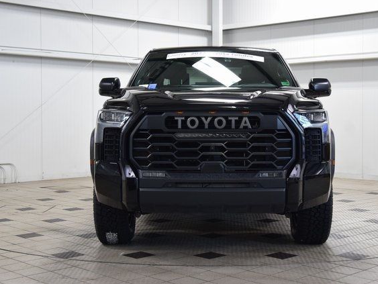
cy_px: 141
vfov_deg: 24.8
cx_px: 214
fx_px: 645
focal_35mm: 59
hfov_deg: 32.6
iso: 1600
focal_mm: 36
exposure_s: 1/60
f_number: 5.6
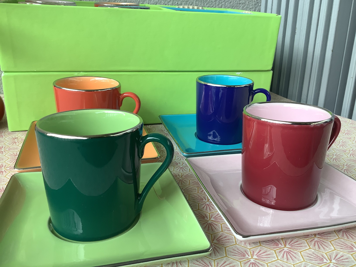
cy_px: 134
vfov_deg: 45.4
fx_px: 319
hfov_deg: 58.4
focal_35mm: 31
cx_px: 178
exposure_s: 1/60
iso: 50
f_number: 2.4
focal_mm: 3.3
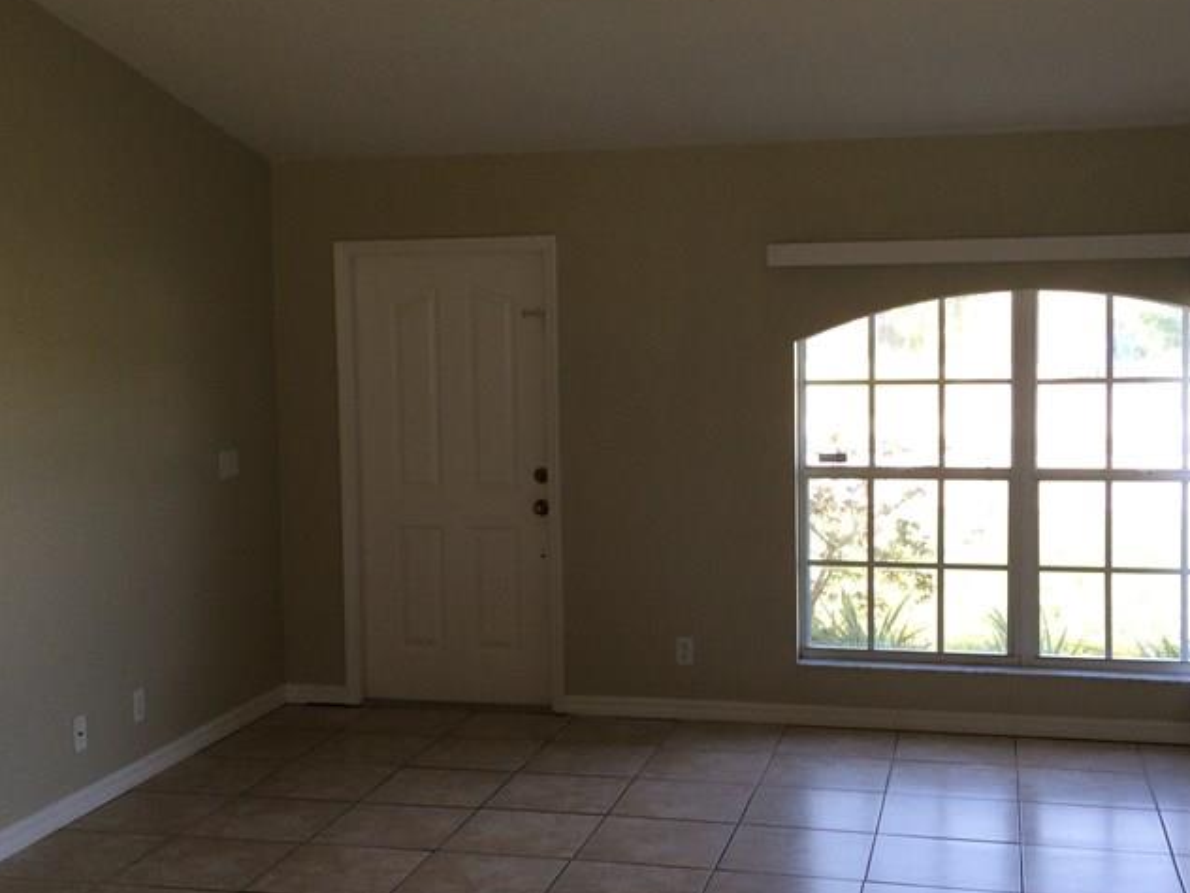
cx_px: 601
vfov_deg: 30.9
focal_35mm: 47
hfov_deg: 40.4
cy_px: 424
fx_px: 1616
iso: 50
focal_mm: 4.15
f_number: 2.2
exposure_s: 1/60
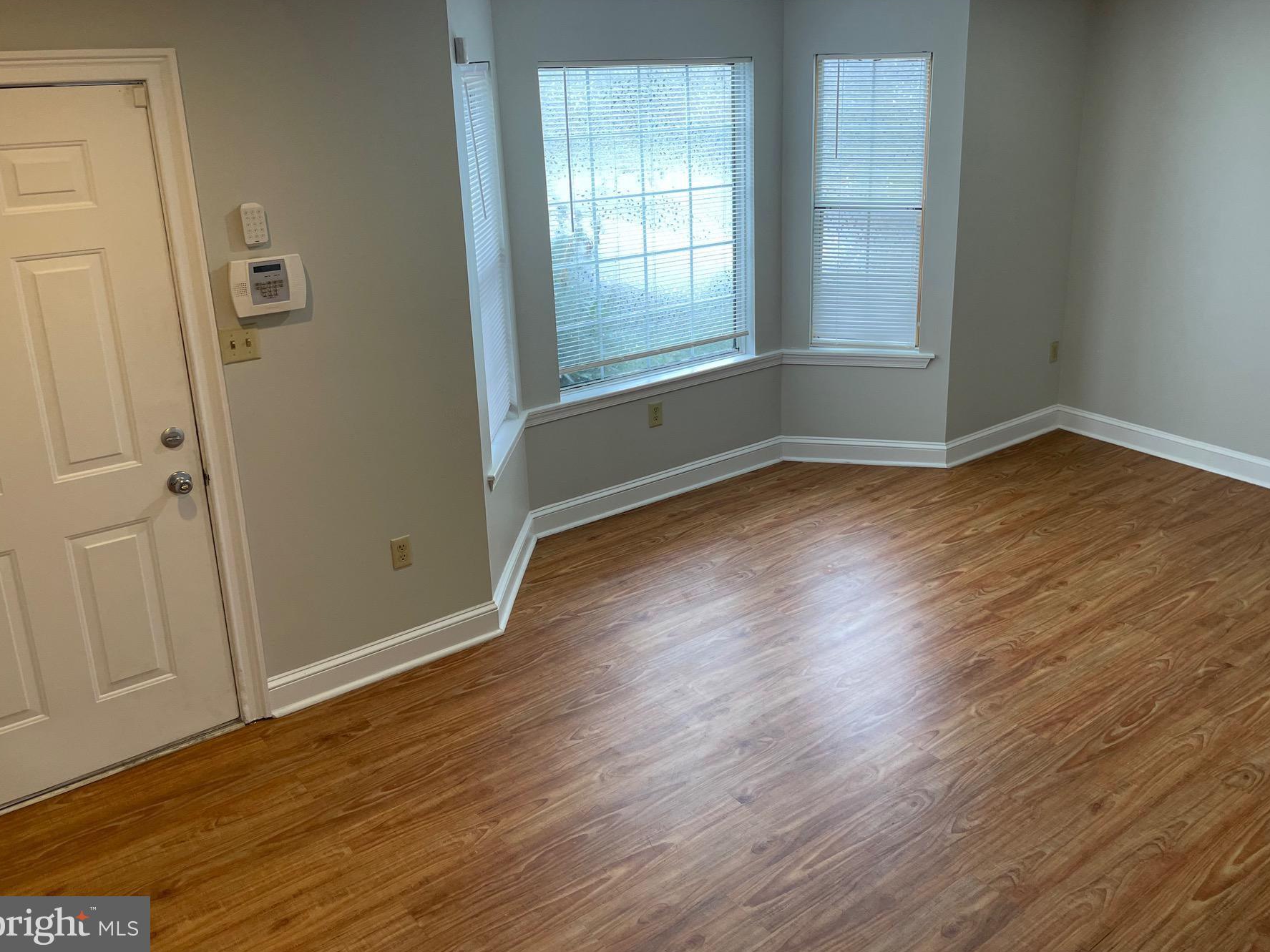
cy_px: 406
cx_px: 704
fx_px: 1101
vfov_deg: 46.6
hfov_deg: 59.8
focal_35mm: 30
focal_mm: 4.2
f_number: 1.6
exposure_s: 1/120
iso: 80
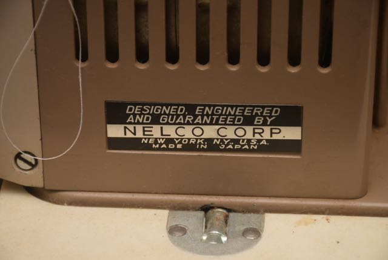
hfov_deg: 9.8
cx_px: 194
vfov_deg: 6.6
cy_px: 130
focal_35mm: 210
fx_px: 2265
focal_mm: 140
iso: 200
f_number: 7.1
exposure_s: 1/125
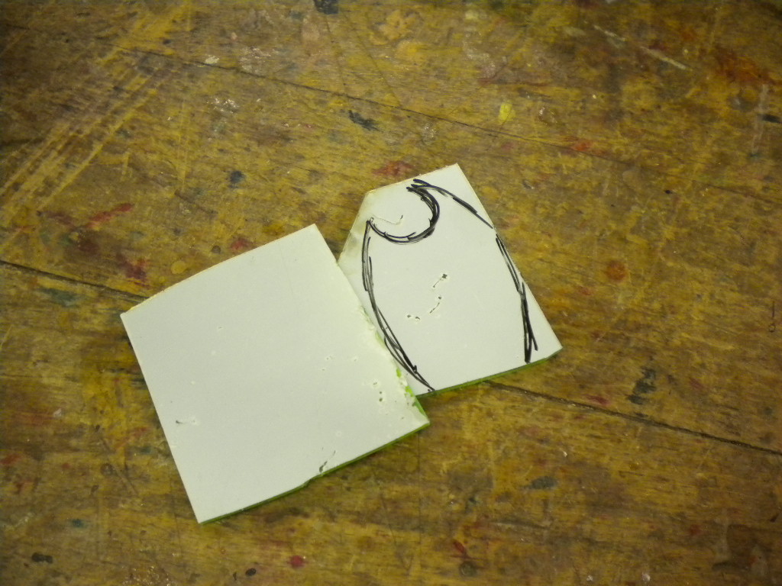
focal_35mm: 35
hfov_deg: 52.6
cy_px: 293
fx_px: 791
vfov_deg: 40.7
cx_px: 391
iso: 400
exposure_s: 1/47.4
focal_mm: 6.3
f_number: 3.1
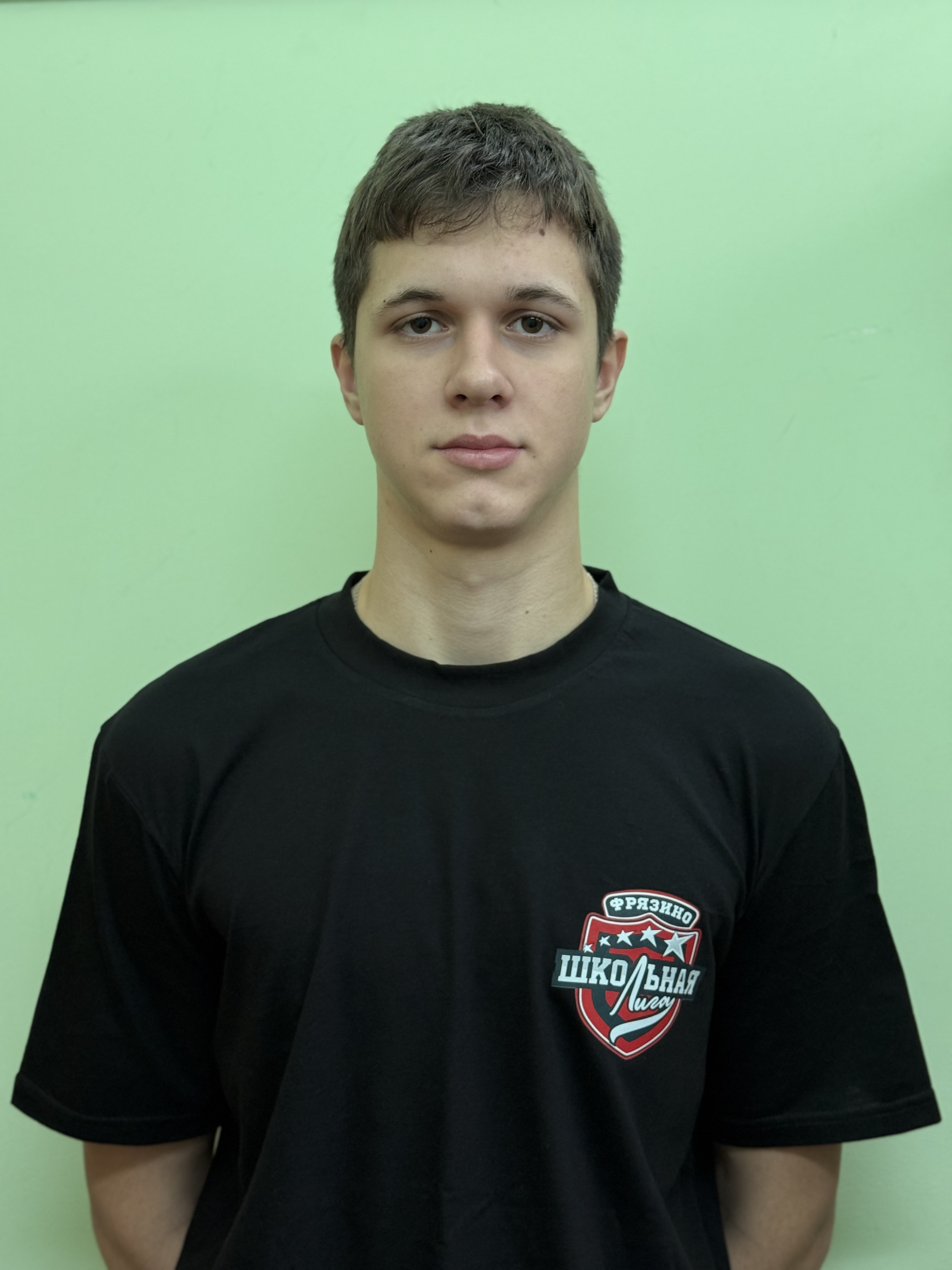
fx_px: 1760
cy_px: 635
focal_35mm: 48
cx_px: 476
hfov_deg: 30.3
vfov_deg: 39.7
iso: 125
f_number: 1.78
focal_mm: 6.76
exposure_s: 1/50
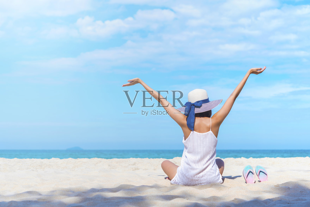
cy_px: 104
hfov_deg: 33.4
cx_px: 155
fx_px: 517
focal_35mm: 60
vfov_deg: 22.6
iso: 100
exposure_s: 1/1250
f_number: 3.5
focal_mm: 60
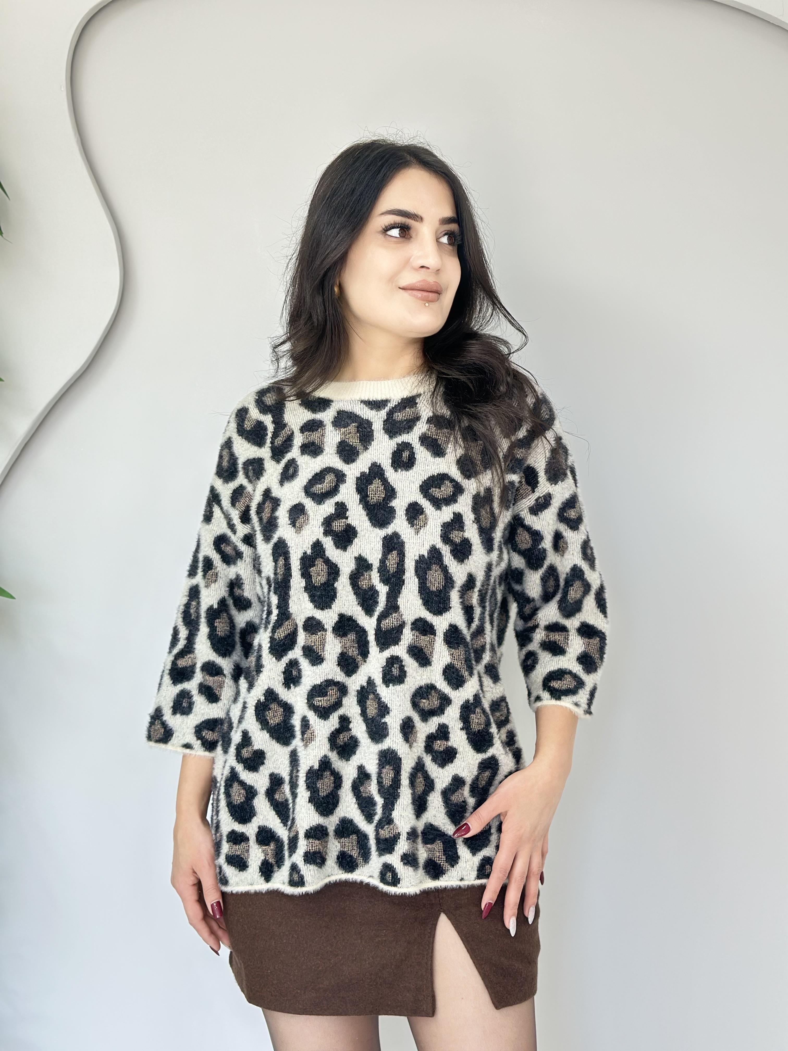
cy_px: 526
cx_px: 394
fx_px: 1457
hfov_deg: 30.3
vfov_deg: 39.7
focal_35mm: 48
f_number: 1.78
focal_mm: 6.86
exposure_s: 1/50
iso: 80
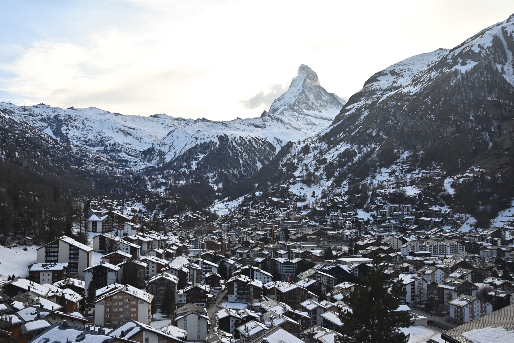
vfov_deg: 40.0
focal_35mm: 33
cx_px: 257
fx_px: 471
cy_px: 172
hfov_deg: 57.2
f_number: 6.3
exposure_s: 1/320
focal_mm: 33
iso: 100
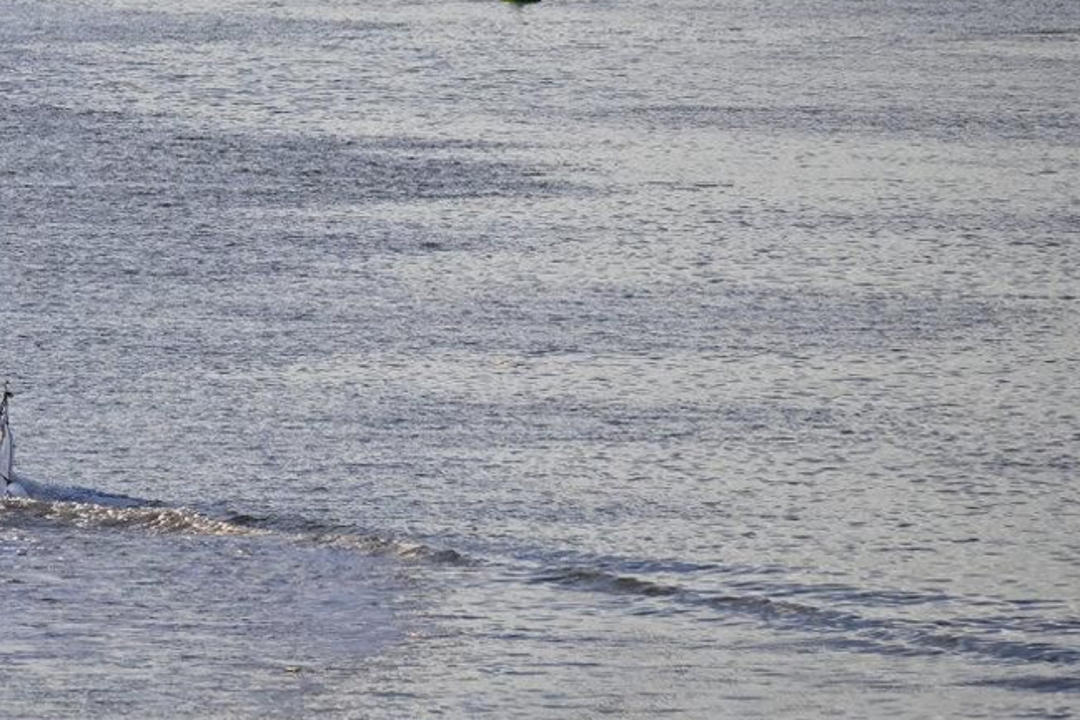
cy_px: 160
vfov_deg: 1.8
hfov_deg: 2.7
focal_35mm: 777
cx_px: 163
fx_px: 23314
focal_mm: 210
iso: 250
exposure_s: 1/400
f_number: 6
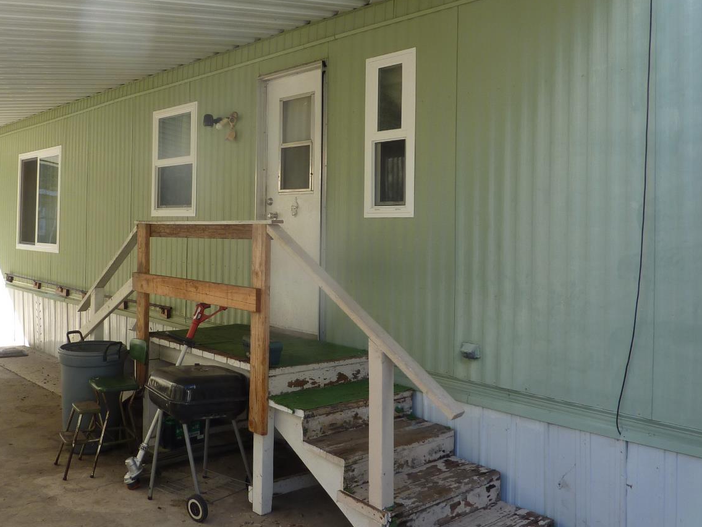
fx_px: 669
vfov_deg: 42.8
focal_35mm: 33
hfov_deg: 54.8
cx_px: 273
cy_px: 222
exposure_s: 1/125
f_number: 3.5
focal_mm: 4.1
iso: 80
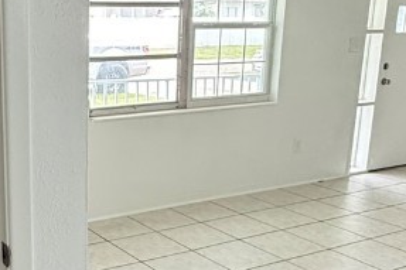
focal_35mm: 52
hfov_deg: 36.7
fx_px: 586
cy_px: 161
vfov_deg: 25.9
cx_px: 71
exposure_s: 1/99
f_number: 2.2
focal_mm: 2.22
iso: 320
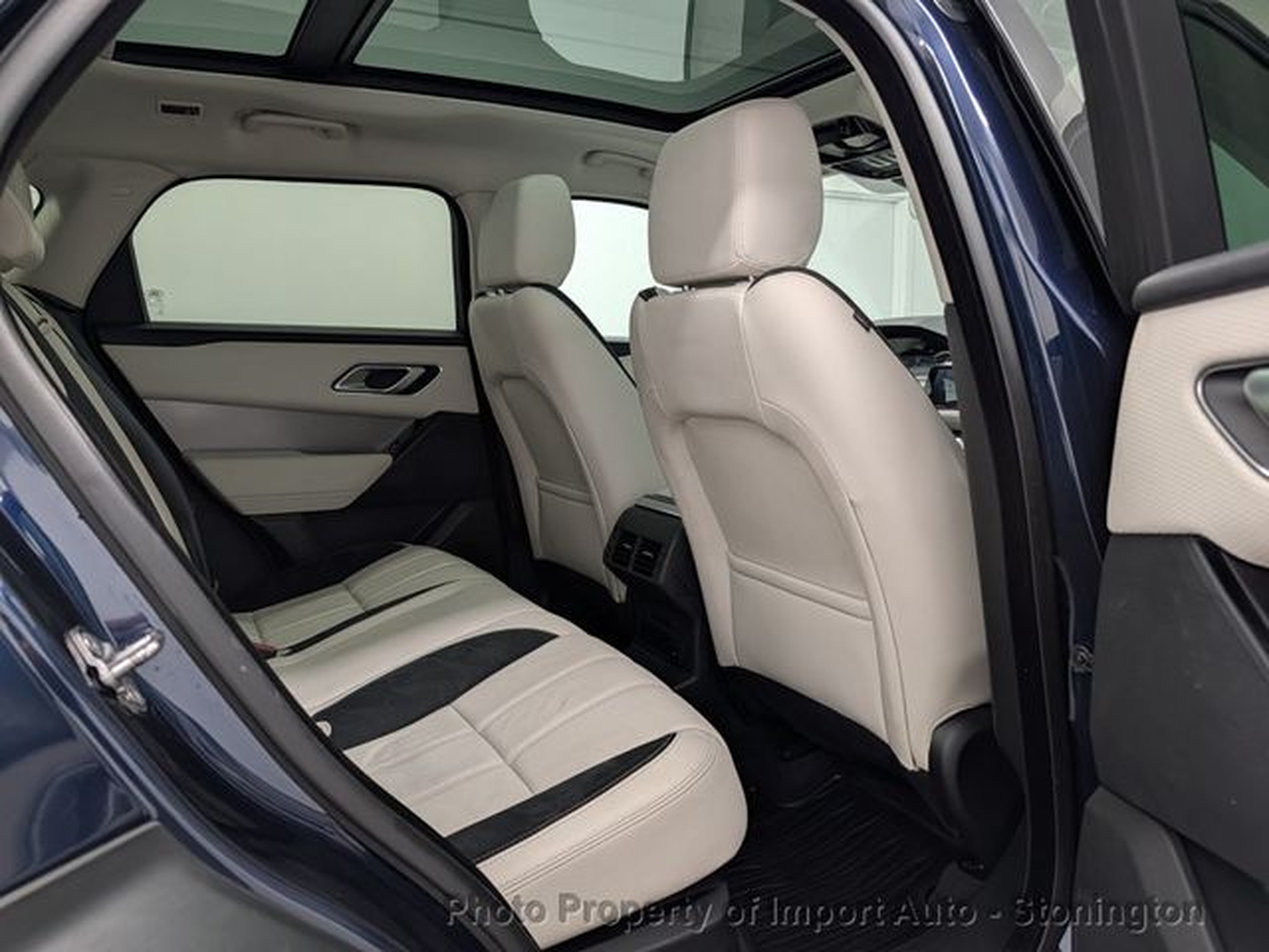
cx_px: 634
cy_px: 476
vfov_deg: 56.8
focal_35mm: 24
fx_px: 880
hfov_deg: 71.6
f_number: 1.68
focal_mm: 6.9
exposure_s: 1/60
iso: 195
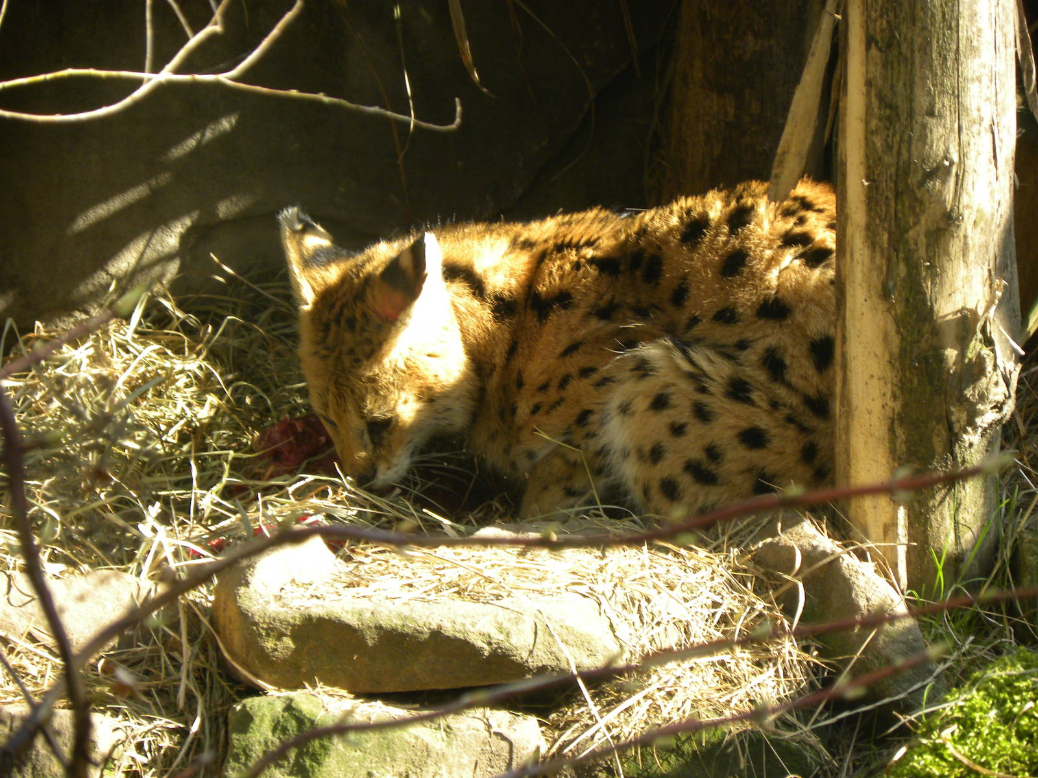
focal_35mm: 291
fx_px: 8726
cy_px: 389
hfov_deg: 6.8
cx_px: 519
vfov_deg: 5.1
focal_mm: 51.8
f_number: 4.5
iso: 85
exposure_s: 1/62
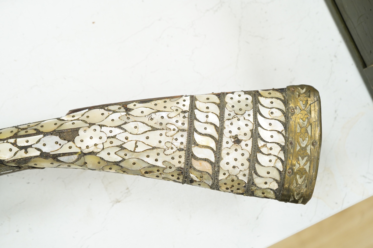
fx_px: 424
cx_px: 186
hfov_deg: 47.4
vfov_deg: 32.6
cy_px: 124
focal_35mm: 41
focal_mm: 41
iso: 2500
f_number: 5
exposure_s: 1/125
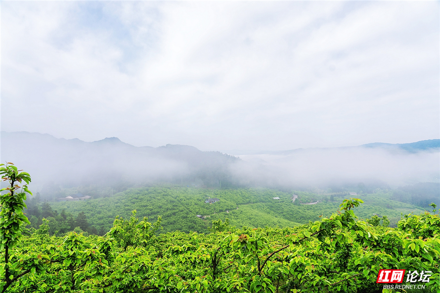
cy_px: 146
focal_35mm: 24
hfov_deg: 73.8
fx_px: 293
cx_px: 220
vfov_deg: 53.1
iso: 100
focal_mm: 24
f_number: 5.6
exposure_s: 1/125
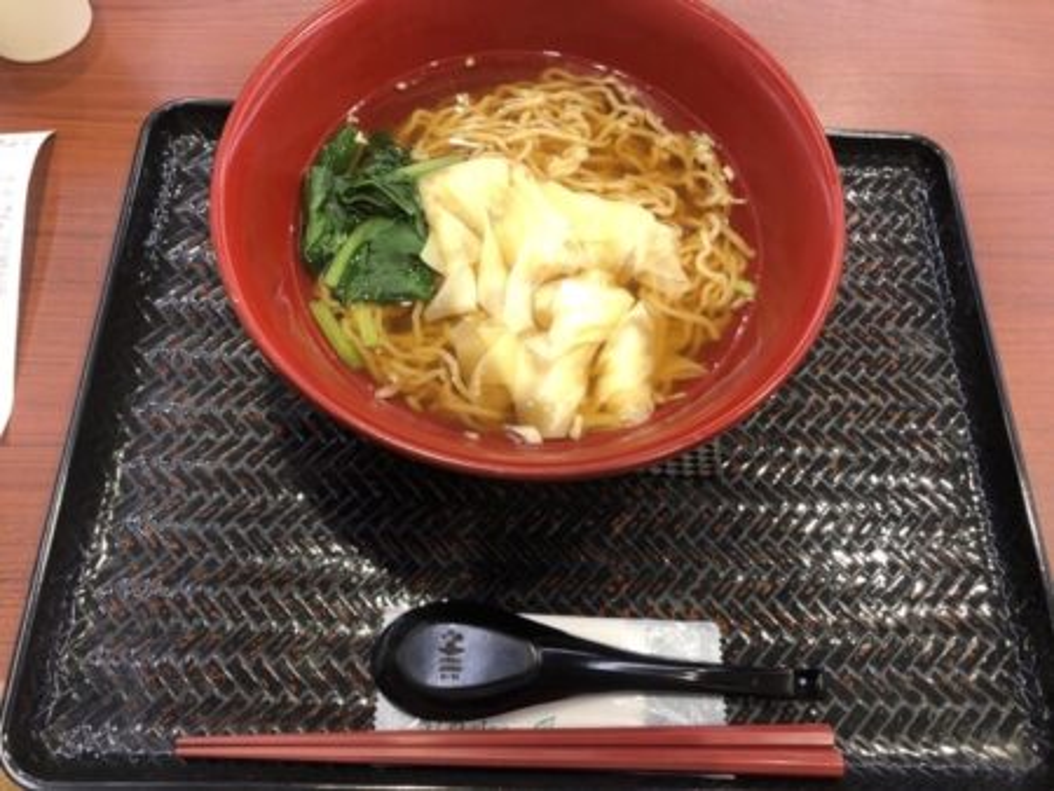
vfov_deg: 49.8
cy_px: 396
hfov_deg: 63.4
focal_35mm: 28
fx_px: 853
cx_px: 527
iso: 50
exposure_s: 1/17
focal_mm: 3.99
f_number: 1.8
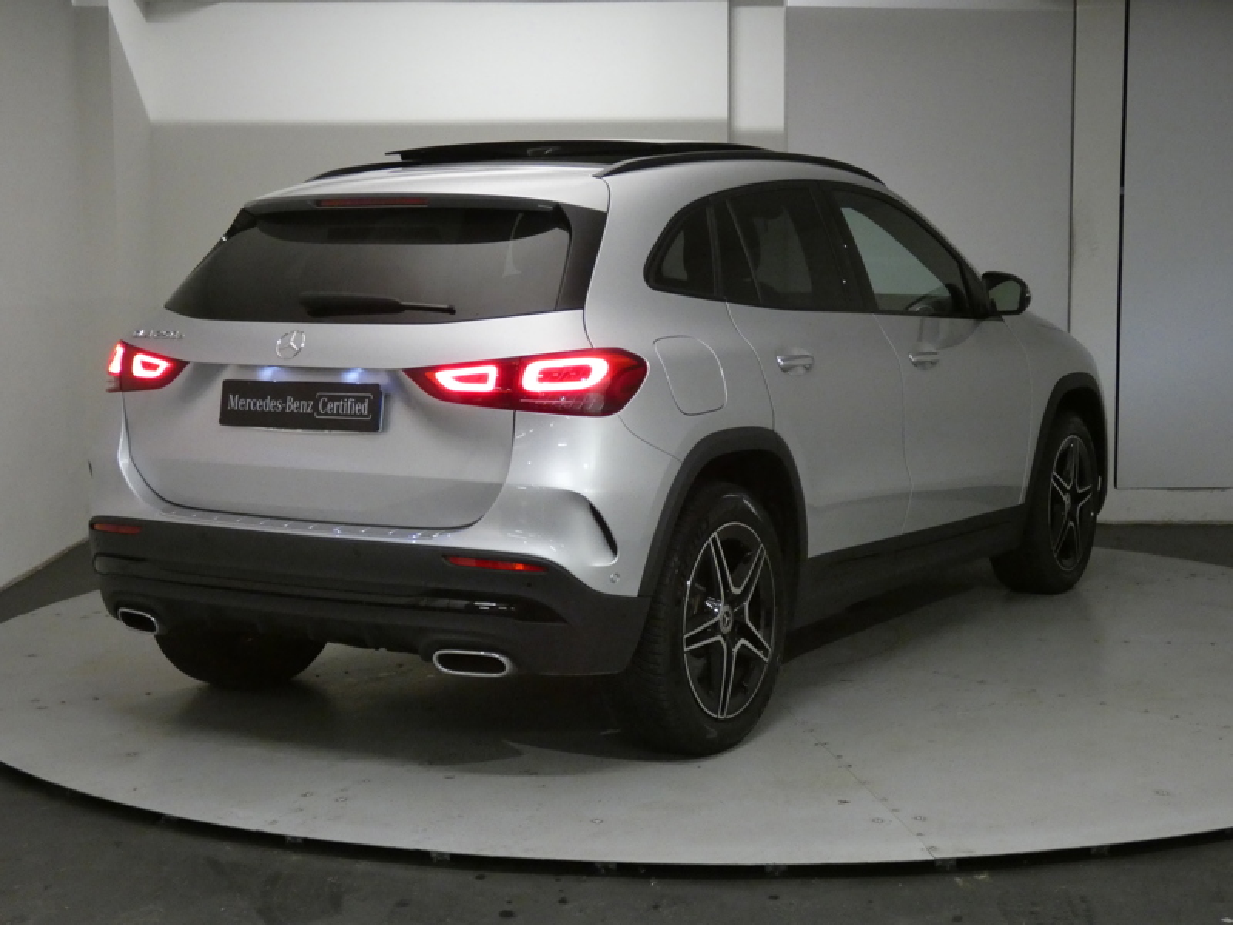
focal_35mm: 53
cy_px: 462
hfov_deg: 36.2
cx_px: 616
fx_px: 1888
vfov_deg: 27.5
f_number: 3.9
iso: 1000
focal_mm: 9.5
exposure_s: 1/80
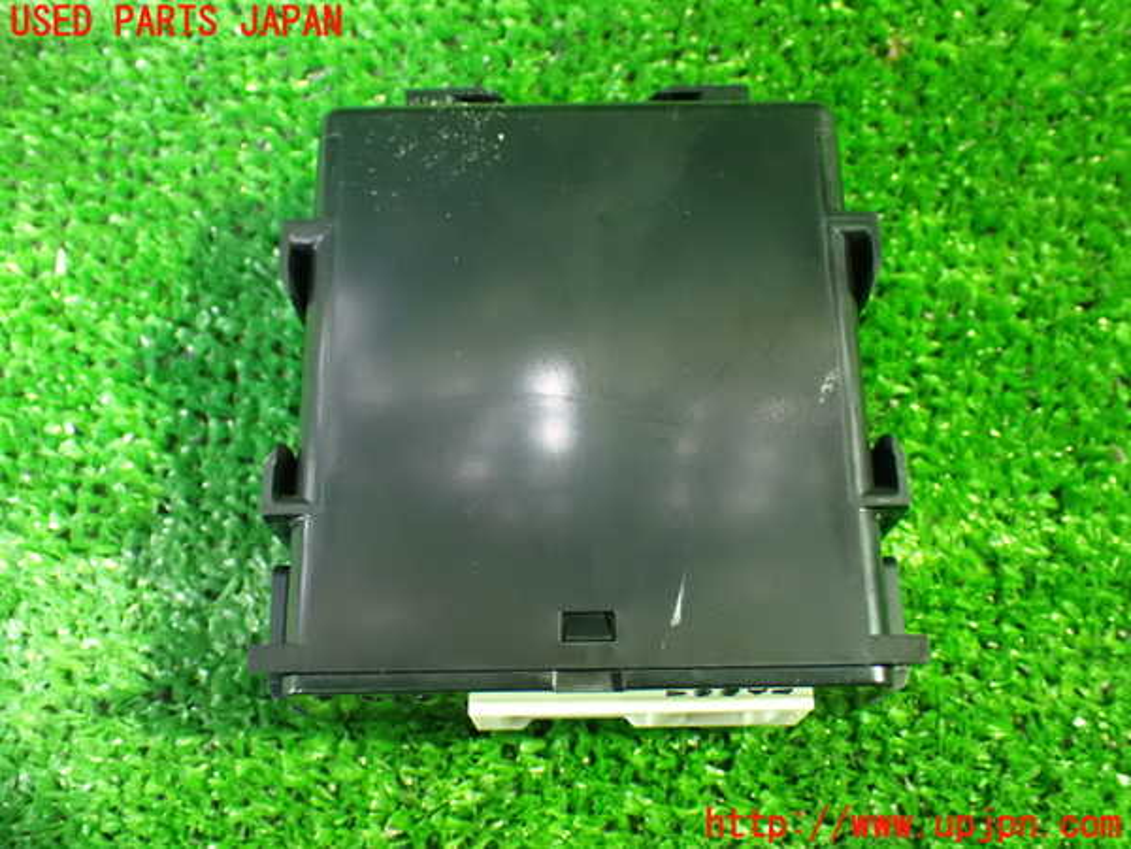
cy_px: 424
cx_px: 566
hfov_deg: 49.0
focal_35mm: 38
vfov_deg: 37.7
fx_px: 1242
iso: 1600
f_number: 2.7
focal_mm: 6.83
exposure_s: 1/20
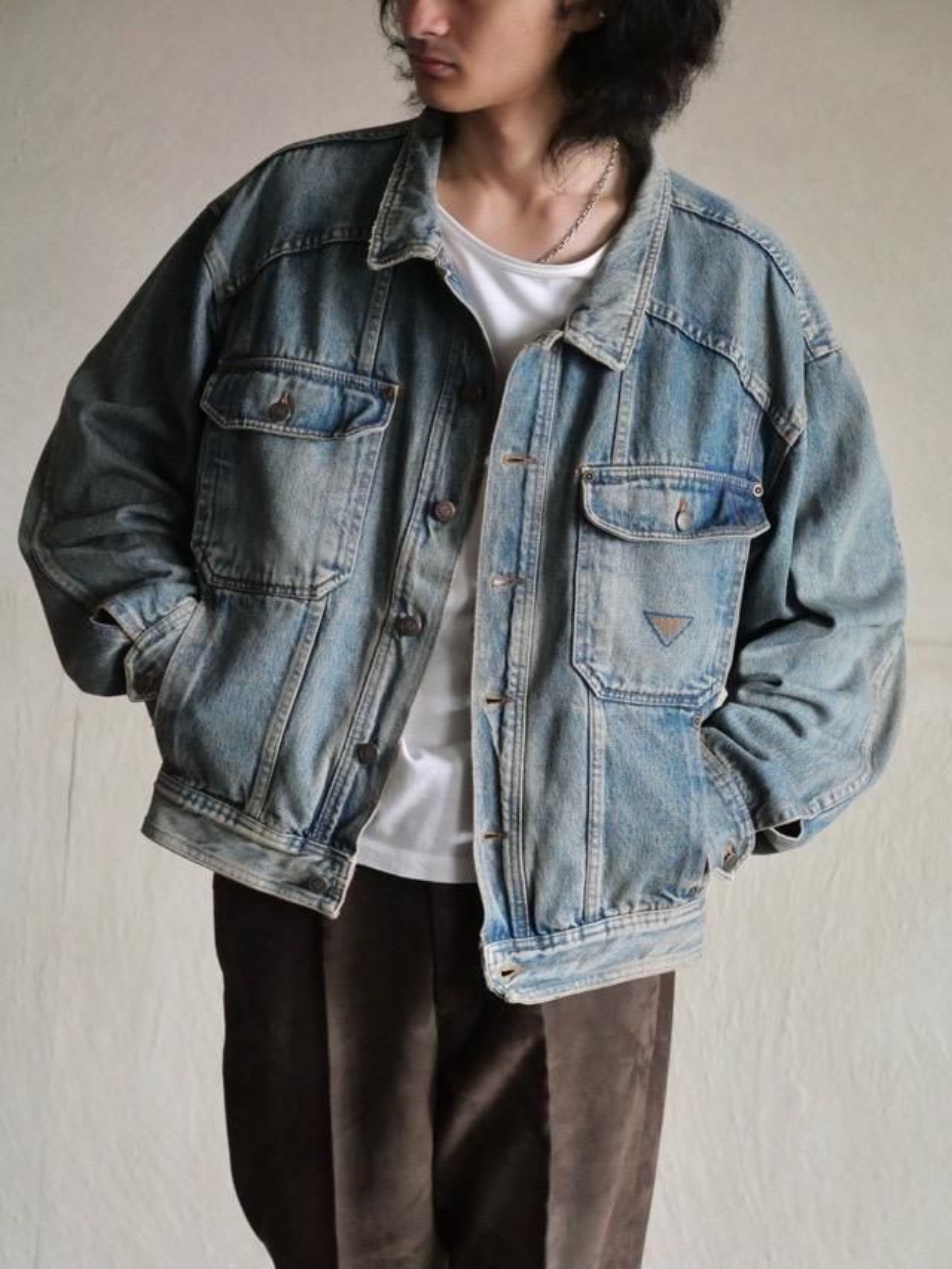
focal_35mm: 96
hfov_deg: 15.4
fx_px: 3519
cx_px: 476
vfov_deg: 20.4
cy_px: 634
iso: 3200
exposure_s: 1/125
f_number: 3.9
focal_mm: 48
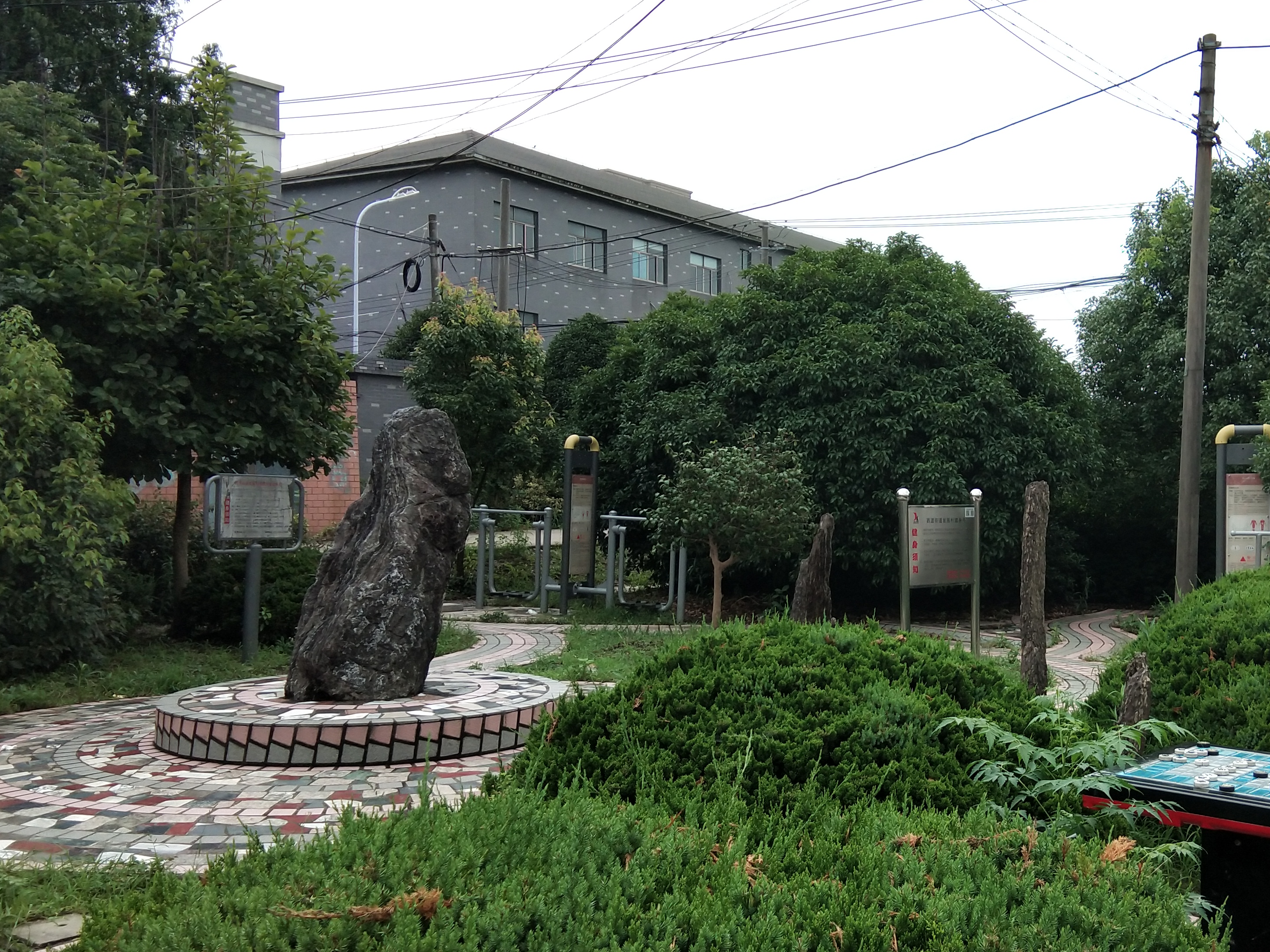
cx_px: 888
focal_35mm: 44
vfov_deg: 32.8
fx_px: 1614
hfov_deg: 42.1
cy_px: 554
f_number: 2.2
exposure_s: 1/257
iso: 50
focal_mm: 3.69
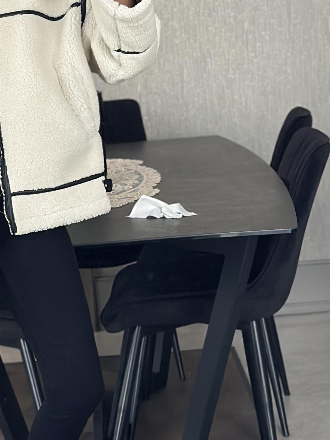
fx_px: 1525
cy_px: 235
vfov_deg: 16.4
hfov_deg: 12.2
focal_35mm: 120
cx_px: 5
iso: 320
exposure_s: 1/55
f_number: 1.78
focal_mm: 6.86
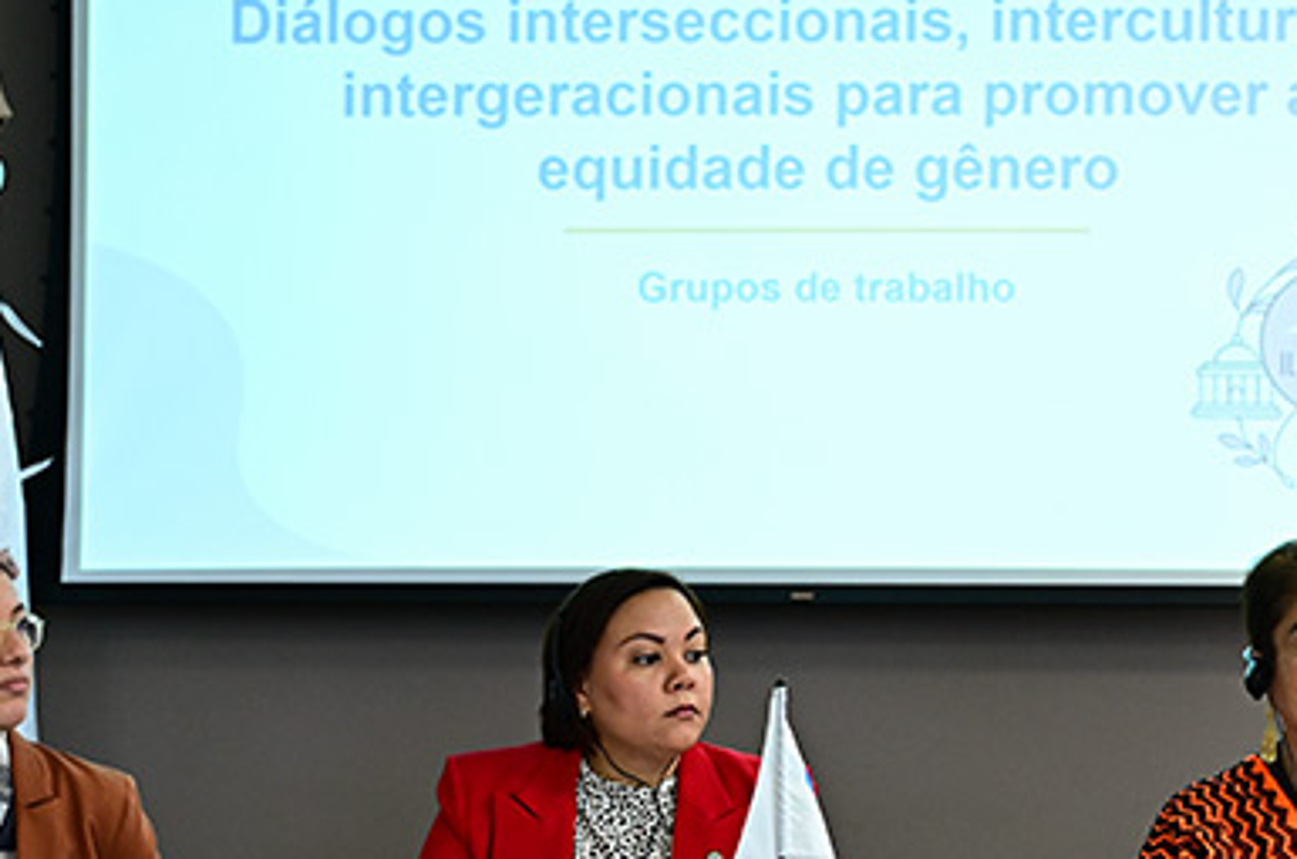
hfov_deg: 26.3
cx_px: 664
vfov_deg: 17.5
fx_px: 2773
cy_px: 701
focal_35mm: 77
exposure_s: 1/200
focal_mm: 34.5
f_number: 3.2
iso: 1600
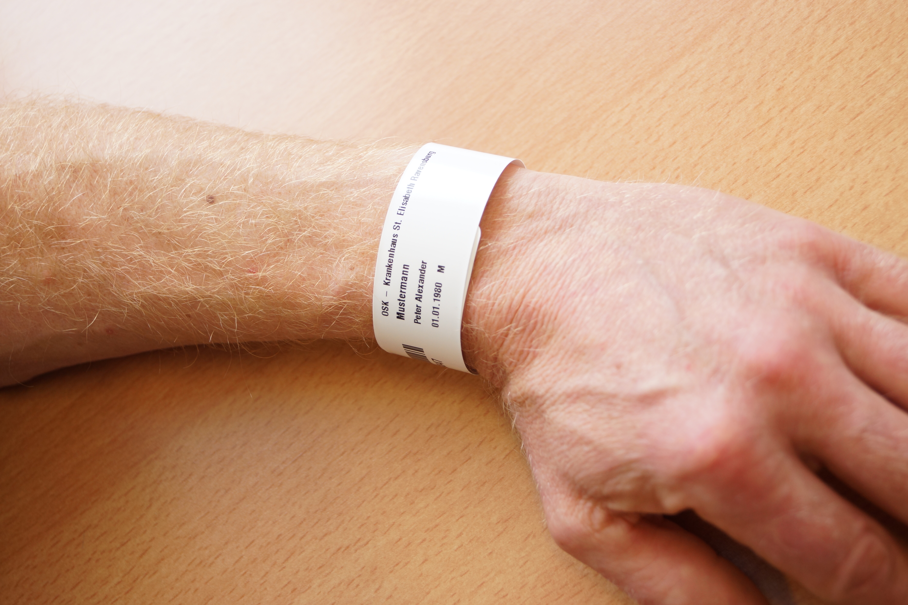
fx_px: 1324
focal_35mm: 52
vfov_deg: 25.8
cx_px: 454
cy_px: 302
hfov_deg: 37.9
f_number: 4.5
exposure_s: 1/60
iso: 200
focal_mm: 35
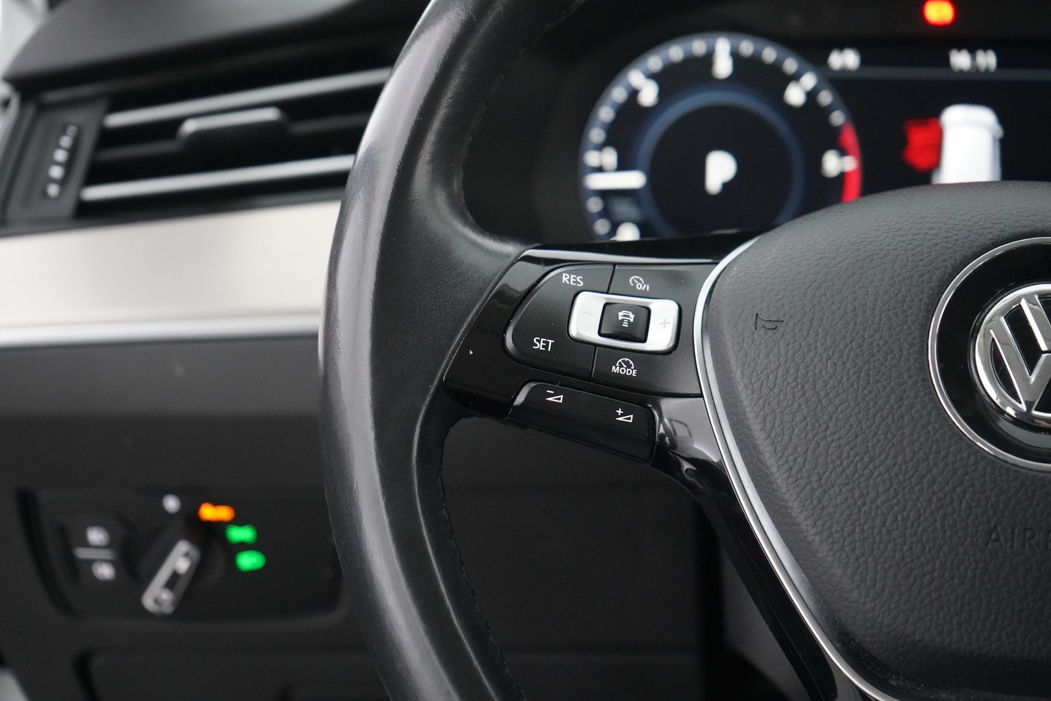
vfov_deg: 20.3
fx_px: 1956
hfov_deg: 30.1
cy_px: 350
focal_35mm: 67
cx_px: 526
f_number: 5.6
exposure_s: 1/50
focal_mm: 67
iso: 10000
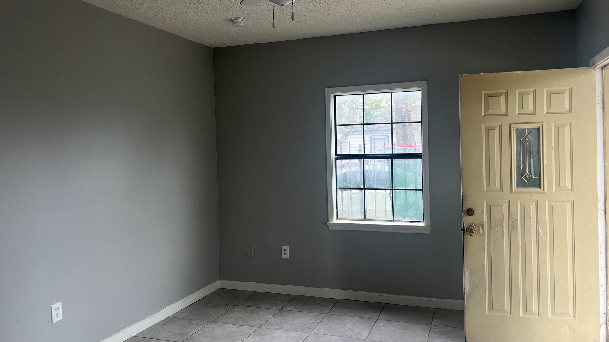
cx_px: 307
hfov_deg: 66.1
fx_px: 468
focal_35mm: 29
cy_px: 150
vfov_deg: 40.1
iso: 64
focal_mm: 5.7
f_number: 1.5
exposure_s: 1/121
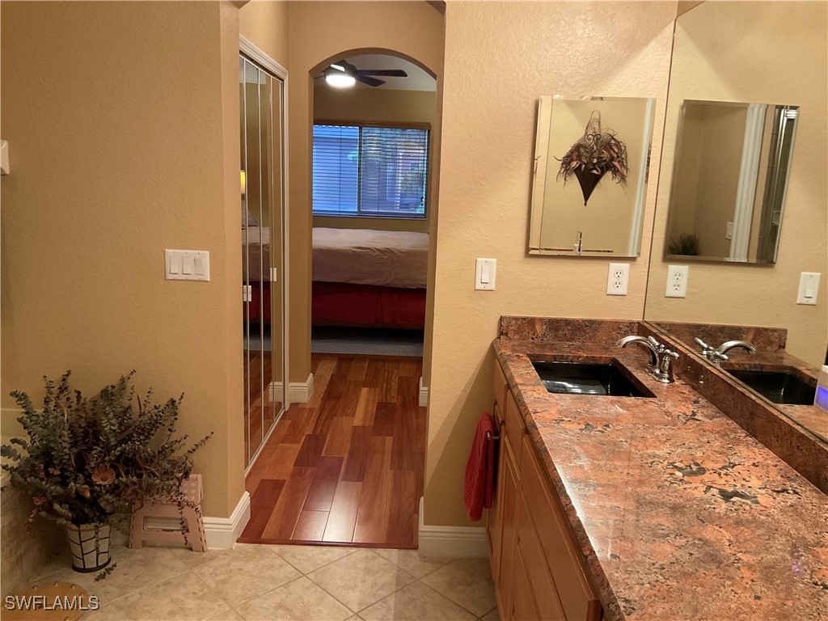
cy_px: 310
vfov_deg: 48.2
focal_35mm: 29
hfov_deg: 61.7
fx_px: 694
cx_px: 414
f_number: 1.8
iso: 200
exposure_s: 1/60
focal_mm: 3
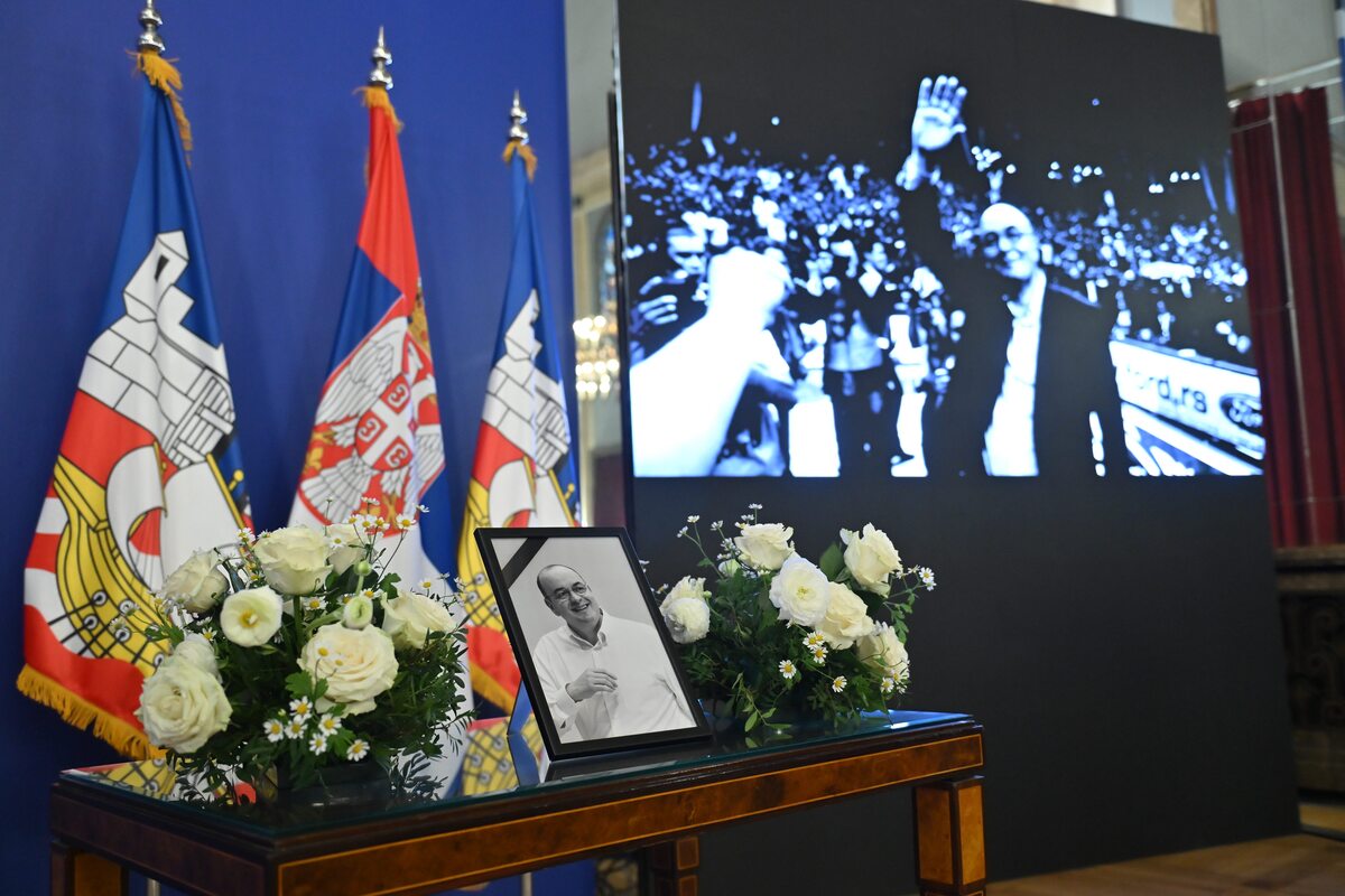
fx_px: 1195
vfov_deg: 41.1
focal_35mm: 32
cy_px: 448
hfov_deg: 58.7
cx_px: 672
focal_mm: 32
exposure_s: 1/160
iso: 3200
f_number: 2.8
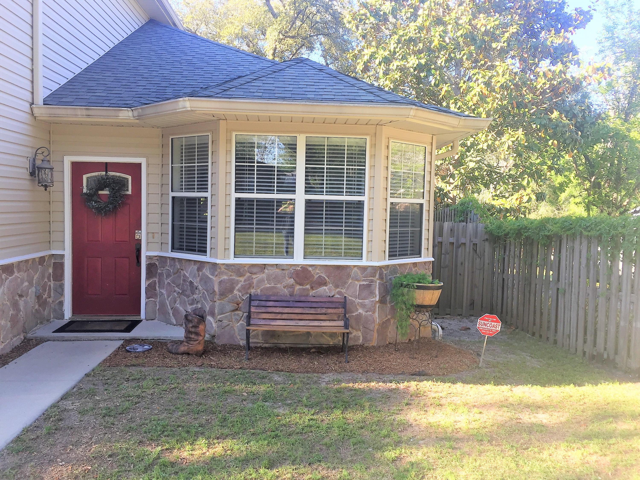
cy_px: 240
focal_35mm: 29
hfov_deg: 61.7
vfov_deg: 48.2
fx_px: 536
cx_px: 320
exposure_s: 1/140
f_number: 2.2
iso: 32
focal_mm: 4.15
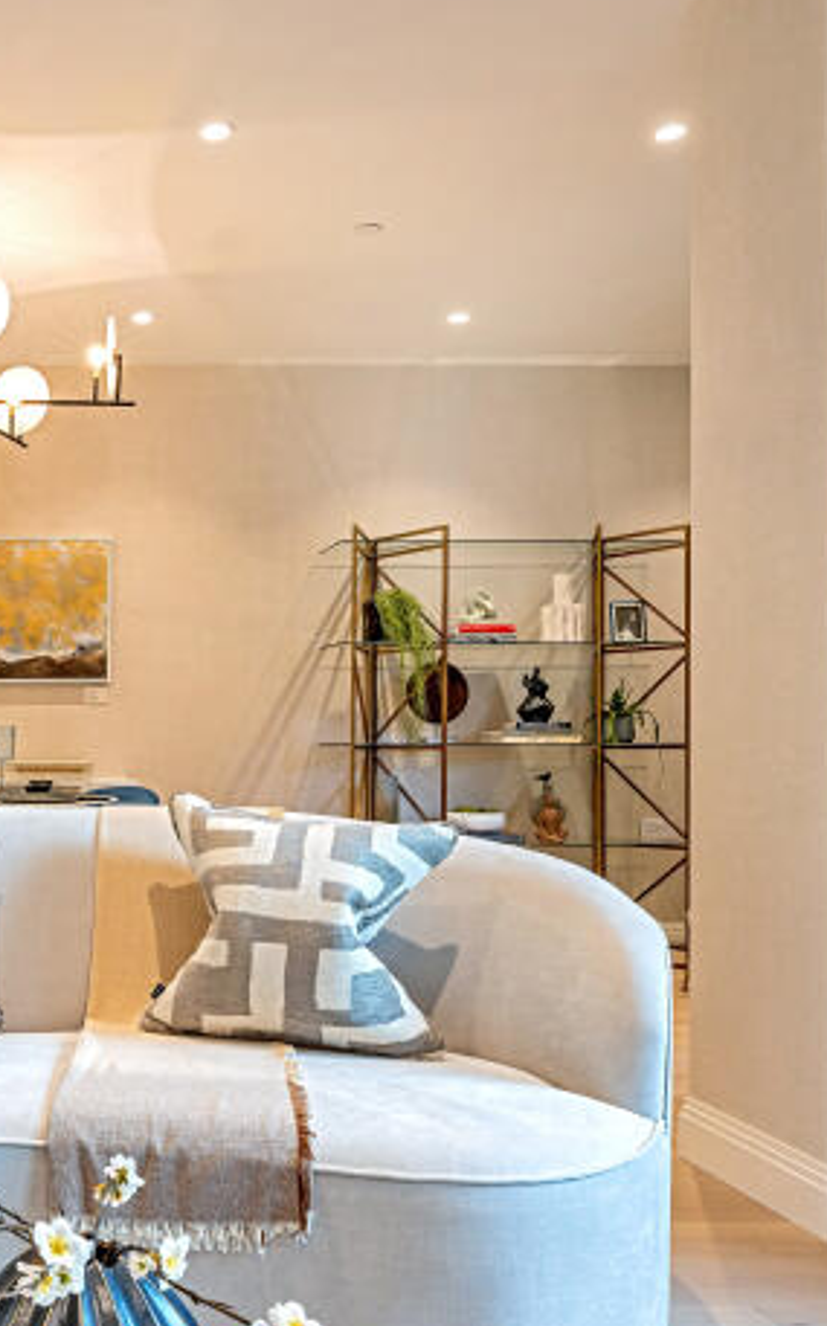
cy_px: 805
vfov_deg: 59.1
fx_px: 1156
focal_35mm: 32
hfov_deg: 33.6
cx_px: -110
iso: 100
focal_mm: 14
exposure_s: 1/2.5
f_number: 10
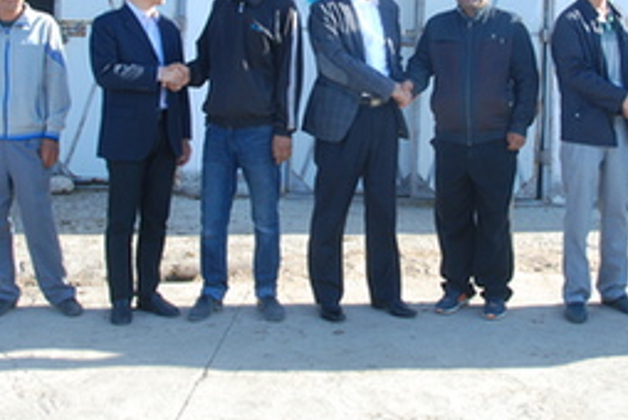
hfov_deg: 32.7
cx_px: 383
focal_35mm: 61
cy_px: 58
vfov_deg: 21.9
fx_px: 1065
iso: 200
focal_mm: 18
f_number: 6.3
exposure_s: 1/160
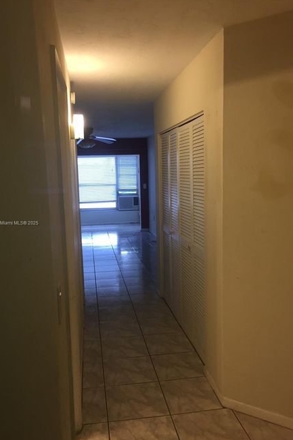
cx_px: 139
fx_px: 378
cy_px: 223
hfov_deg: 42.3
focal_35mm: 31
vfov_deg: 60.3
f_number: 2.2
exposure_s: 1/30
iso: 40
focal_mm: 4.15
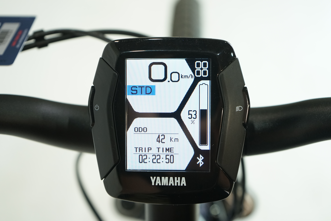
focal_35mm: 55
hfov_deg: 36.2
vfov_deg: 24.6
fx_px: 506
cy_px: 110
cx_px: 166
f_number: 5.6
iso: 1600
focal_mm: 55
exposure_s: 1/200
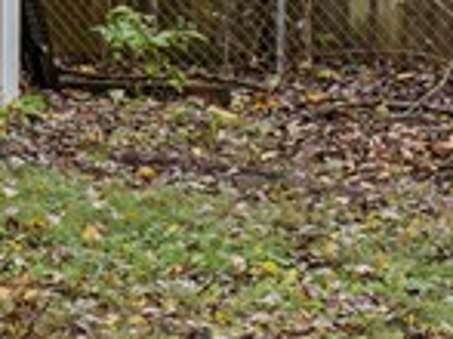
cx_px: -817
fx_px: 2184
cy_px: -117
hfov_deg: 9.7
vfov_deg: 8.7
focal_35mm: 167
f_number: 2.8
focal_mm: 12.29
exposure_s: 1/100
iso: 200
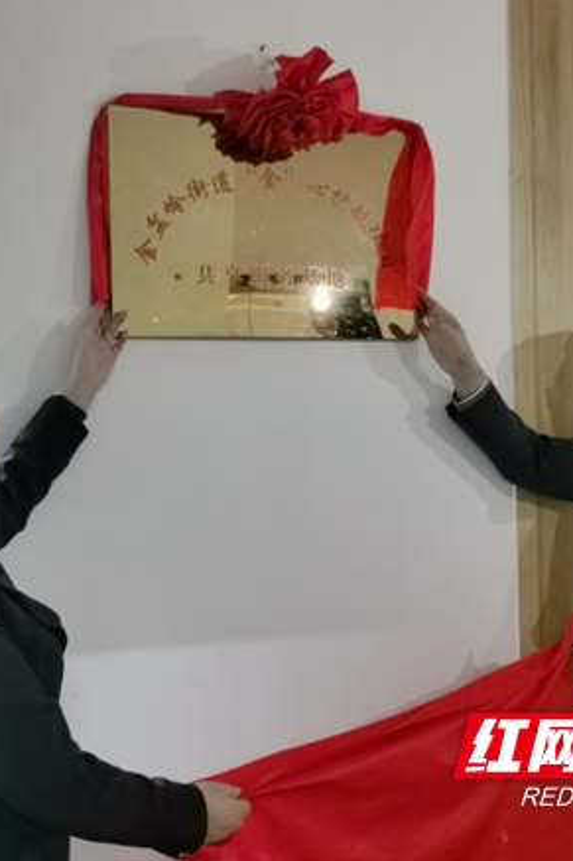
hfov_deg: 27.0
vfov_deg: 39.6
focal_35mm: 50
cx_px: 295
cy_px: 437
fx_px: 1195
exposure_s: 1/33.3
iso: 320
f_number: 1.8
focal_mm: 5.58
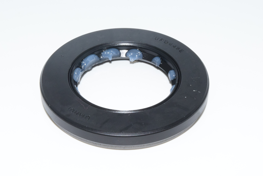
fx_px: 603
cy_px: 88
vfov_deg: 16.6
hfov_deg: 24.6
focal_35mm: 82
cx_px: 132
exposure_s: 1/60
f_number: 36
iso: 1600
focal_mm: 55
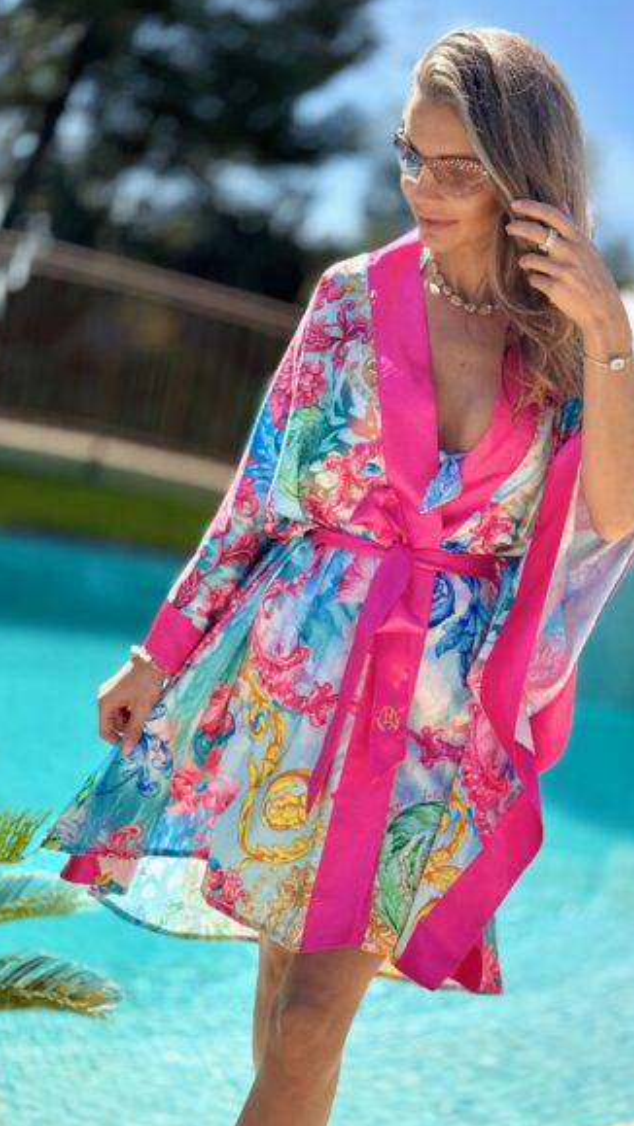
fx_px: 1583
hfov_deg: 22.6
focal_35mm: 53
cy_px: 561
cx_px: 408
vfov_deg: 39.2
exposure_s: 1/2833
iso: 64
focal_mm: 6.76
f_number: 1.78
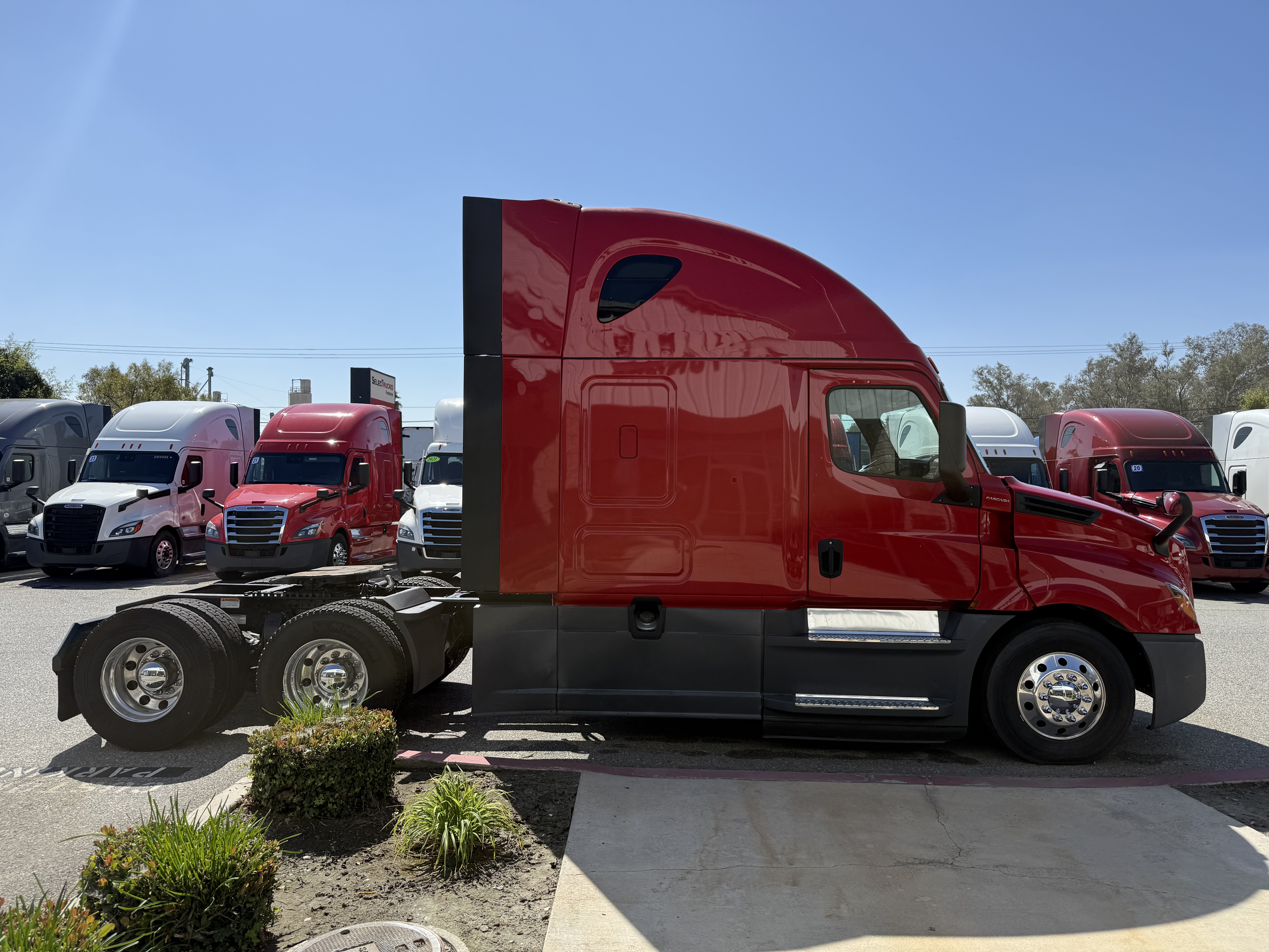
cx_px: 634
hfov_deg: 71.6
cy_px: 476
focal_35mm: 24
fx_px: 880
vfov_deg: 56.8
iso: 80
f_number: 1.78
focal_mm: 6.76
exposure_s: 1/5319
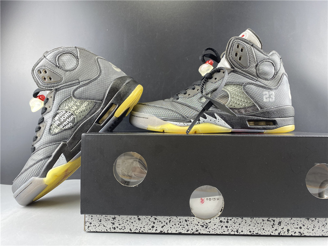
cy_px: 123
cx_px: 164
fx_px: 246
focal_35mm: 26
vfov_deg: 53.1
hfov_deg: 67.3
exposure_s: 1/50
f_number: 1.8
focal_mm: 4.25
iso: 125
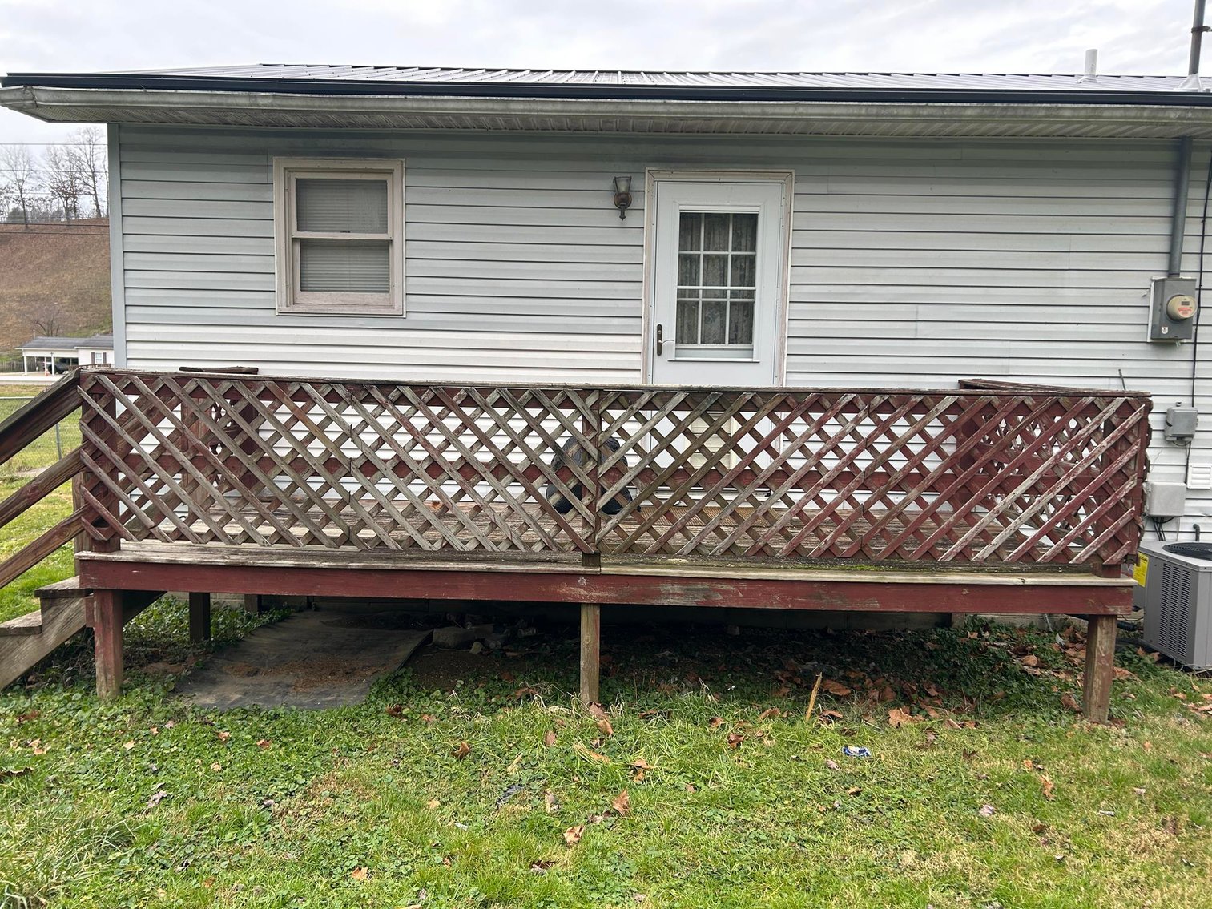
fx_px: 910
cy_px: 454
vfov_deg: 53.1
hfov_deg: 67.3
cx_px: 606
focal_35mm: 26
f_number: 1.5
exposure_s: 1/376
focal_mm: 5.7
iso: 50
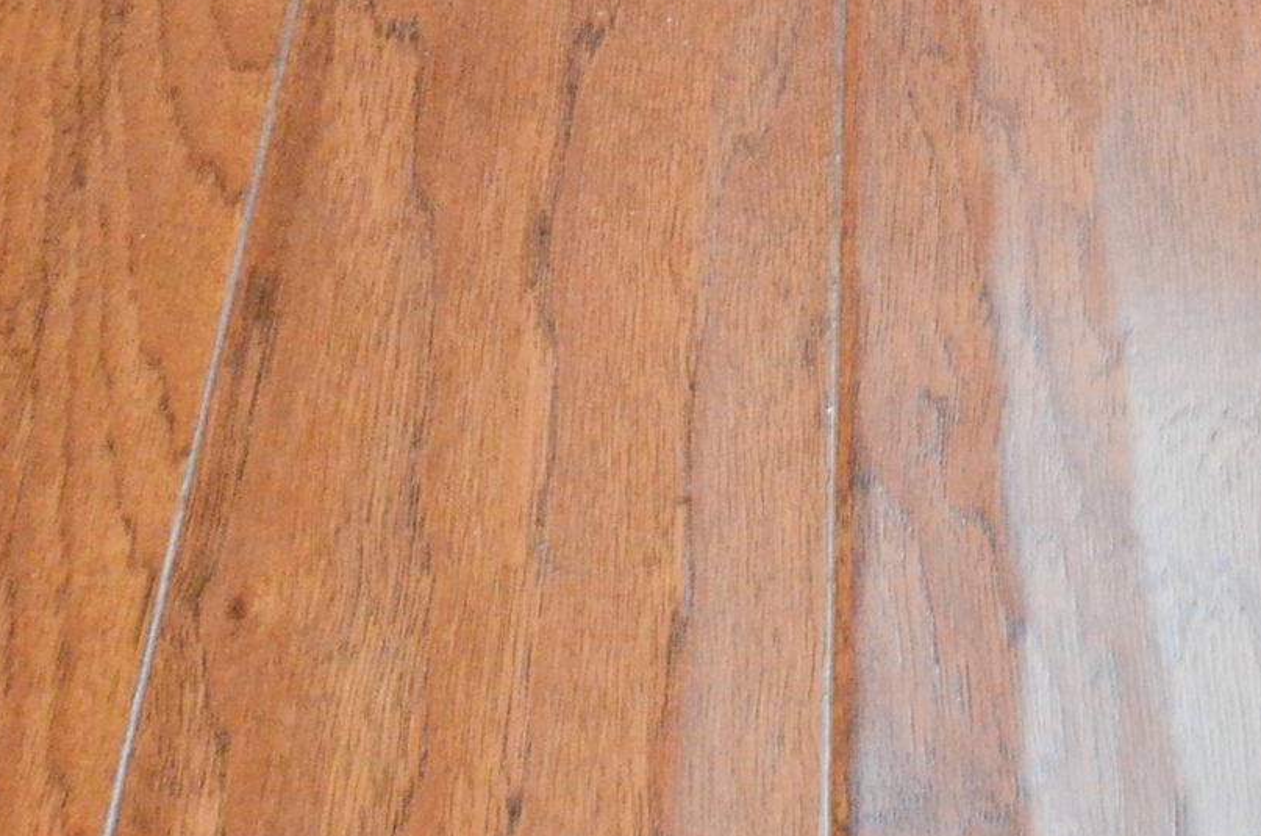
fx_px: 4790
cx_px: 2109
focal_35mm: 137
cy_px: -735
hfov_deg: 13.7
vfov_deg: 9.4
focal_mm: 24
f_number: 4.5
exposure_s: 1/30
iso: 3200
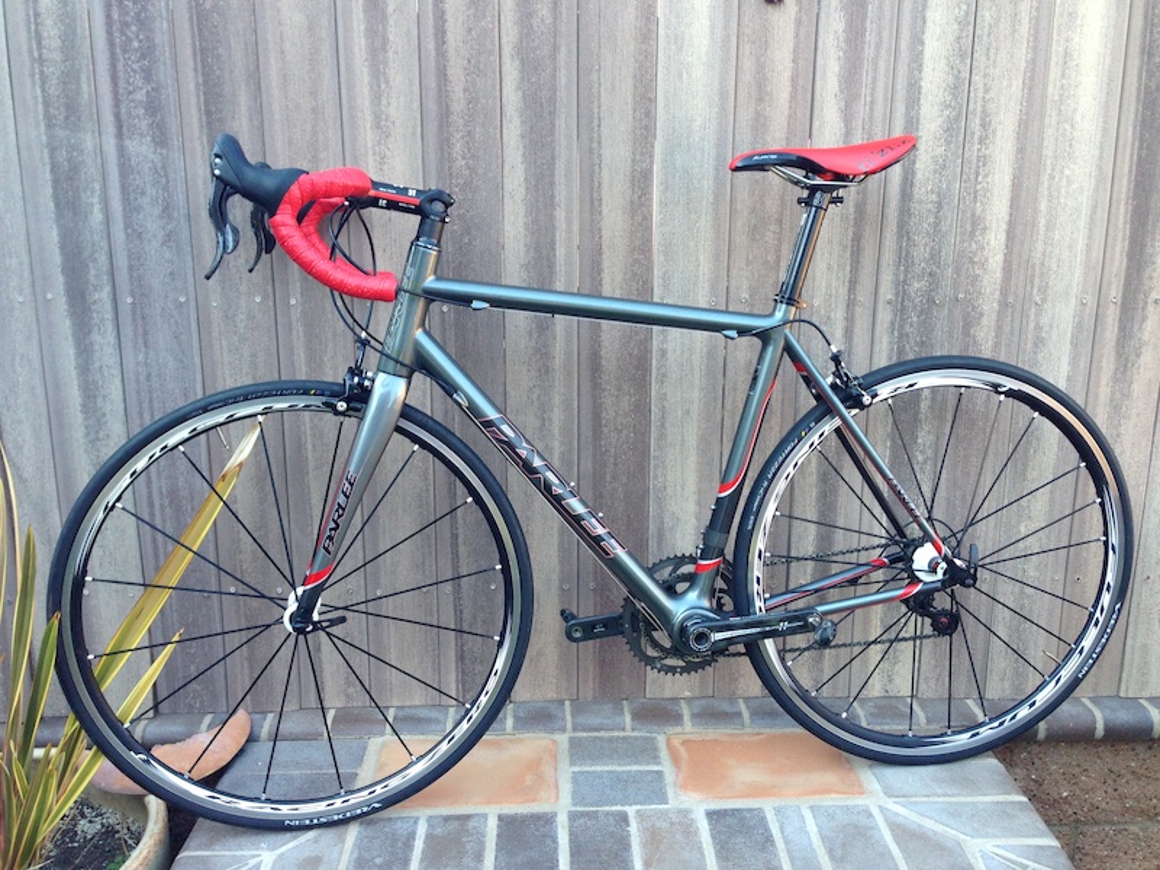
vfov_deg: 42.9
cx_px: 580
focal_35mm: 33
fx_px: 1106
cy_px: 435
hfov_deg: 55.4
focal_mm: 4.13
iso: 80
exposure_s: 1/120
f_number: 2.4
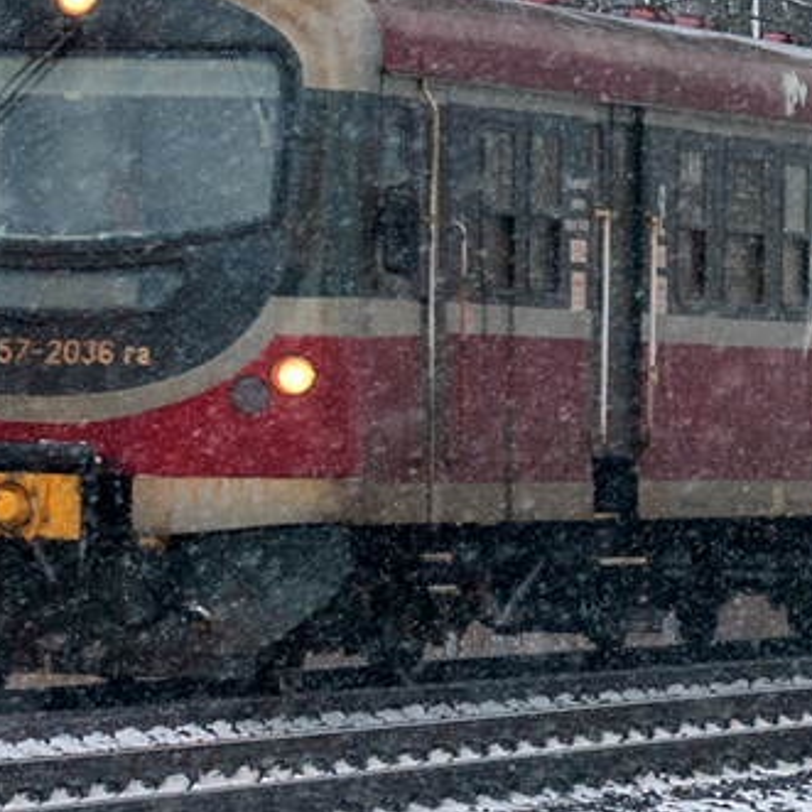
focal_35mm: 382
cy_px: -33
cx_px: 1241
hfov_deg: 4.6
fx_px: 10138
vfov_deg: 4.6
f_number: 7.1
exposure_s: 1/400
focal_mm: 62
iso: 200
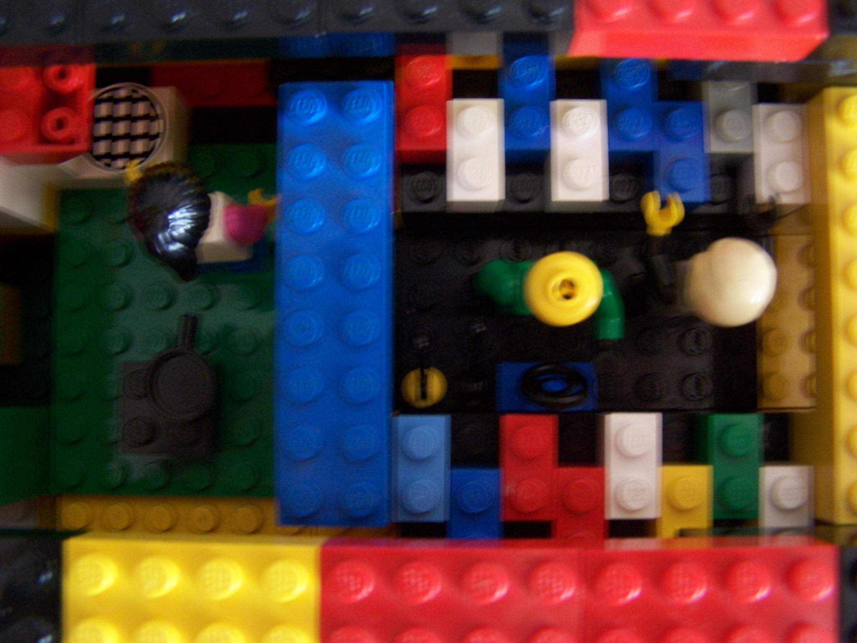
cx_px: 428
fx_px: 941
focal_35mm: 38
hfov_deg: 49.0
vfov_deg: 37.7
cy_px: 322
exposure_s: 1/8
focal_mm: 6.3
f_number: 2.8
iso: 140
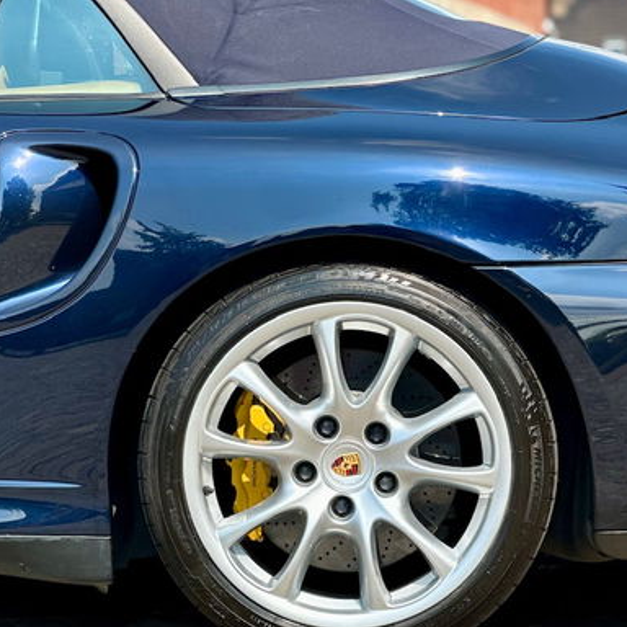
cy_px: 314
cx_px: 385
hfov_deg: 12.8
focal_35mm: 136
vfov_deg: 12.8
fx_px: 2787
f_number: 2.8
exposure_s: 1/314
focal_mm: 9
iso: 32
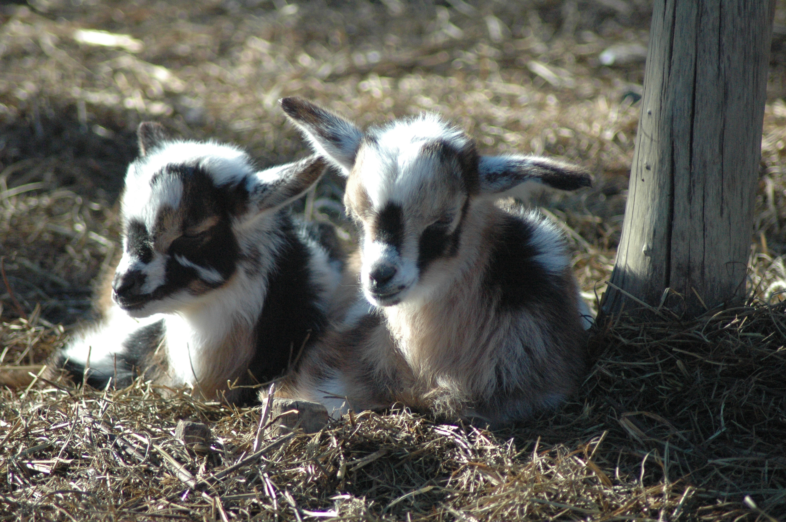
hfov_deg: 5.1
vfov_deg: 3.4
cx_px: 393
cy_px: 261
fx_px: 8835
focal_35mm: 405
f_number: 5.6
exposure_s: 1/1600
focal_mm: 270
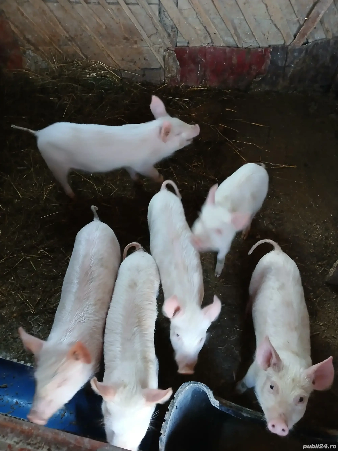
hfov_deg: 53.0
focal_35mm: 26
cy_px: 226
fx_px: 339
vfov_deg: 67.3
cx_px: 169
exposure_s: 1/25
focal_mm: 3.98
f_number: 1.8
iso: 320
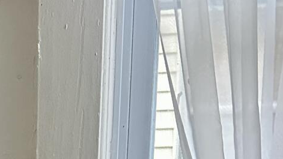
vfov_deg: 9.3
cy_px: 433
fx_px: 833
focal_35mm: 111
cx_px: -42
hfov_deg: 18.4
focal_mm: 6.86
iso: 500
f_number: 1.78
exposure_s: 1/60
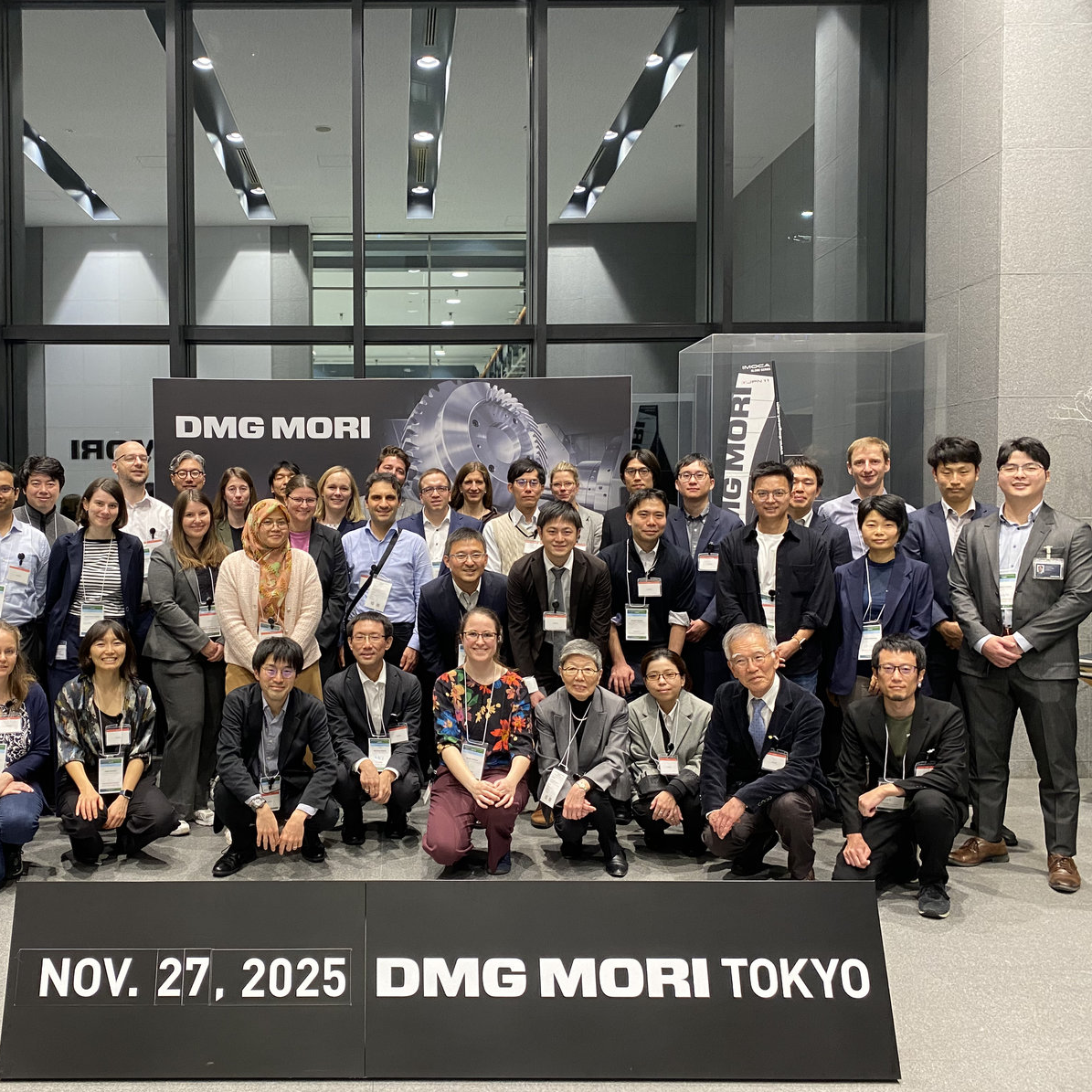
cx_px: 388
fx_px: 1106
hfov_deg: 51.8
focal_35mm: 31
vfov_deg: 52.5
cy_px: 550
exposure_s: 1/50
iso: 200
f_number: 1.8
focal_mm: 4.25
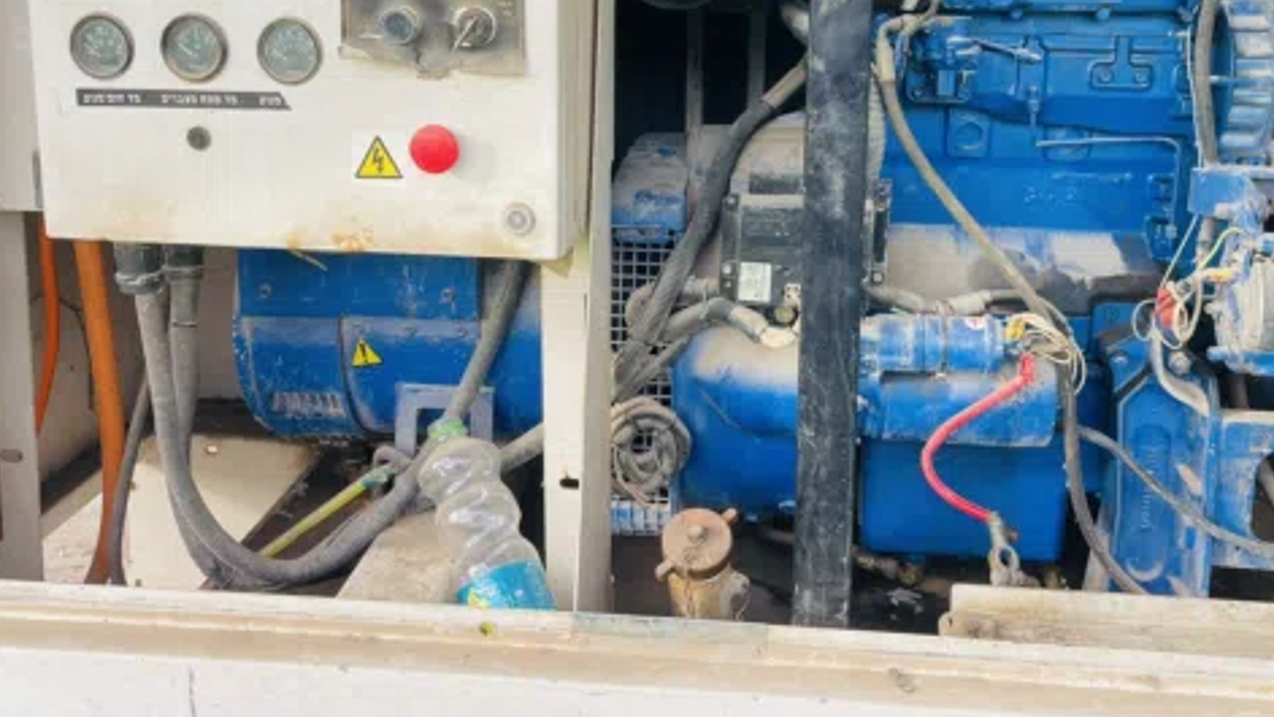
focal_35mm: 37
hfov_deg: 54.0
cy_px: 179
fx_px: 1250
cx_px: 676
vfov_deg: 31.4
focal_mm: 5.1
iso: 32
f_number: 1.6
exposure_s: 1/176
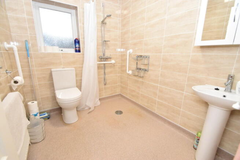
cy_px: 80
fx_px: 100
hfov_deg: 100.4
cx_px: 120
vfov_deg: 77.4
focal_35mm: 15
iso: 800
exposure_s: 1/125
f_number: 5.6
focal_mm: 10
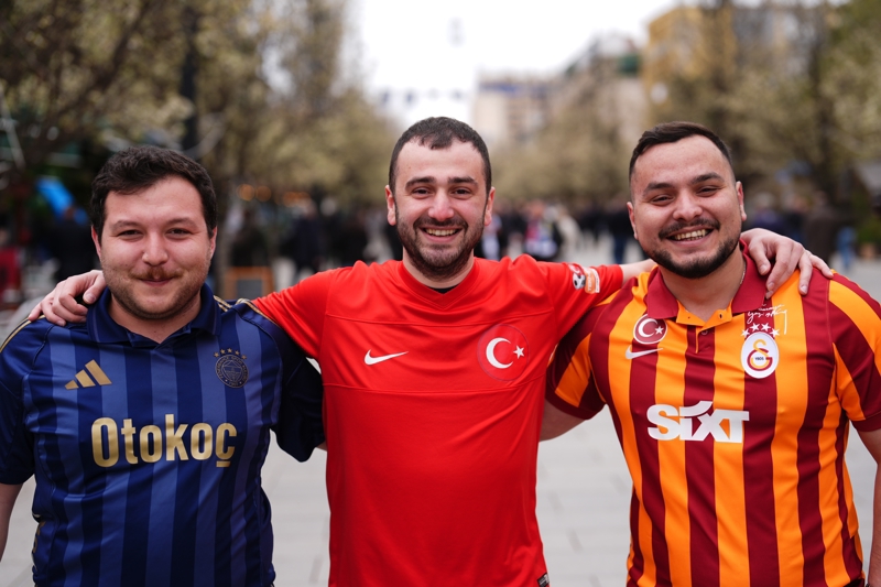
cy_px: 294
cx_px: 440
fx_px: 1223
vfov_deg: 27.0
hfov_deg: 39.6
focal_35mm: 50
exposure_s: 1/2000
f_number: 1.8
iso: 125
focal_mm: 50
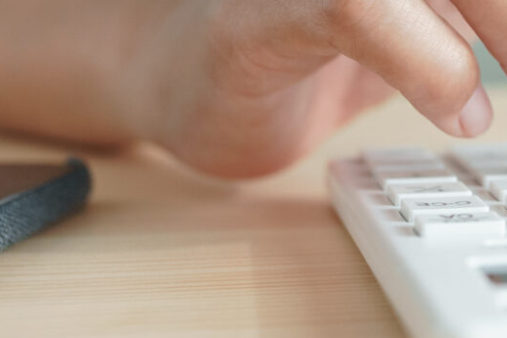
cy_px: -80
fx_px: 1873
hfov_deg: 14.4
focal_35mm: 133
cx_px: 760
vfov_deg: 10.1
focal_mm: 35
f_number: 3.2
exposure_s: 1/125
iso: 1600
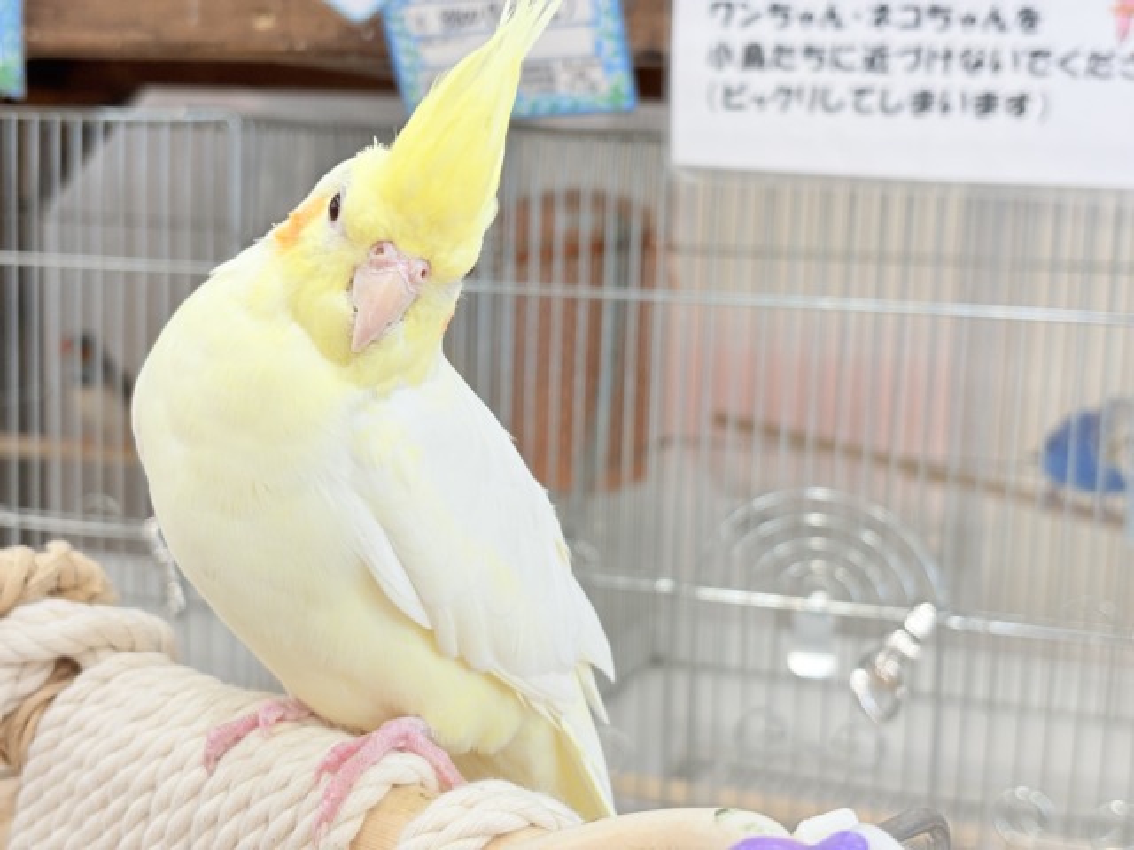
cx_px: 567
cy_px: 425
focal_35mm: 52
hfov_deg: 36.8
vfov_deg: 28.0
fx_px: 1703
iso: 64
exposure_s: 1/50
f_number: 1.6
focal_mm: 5.96
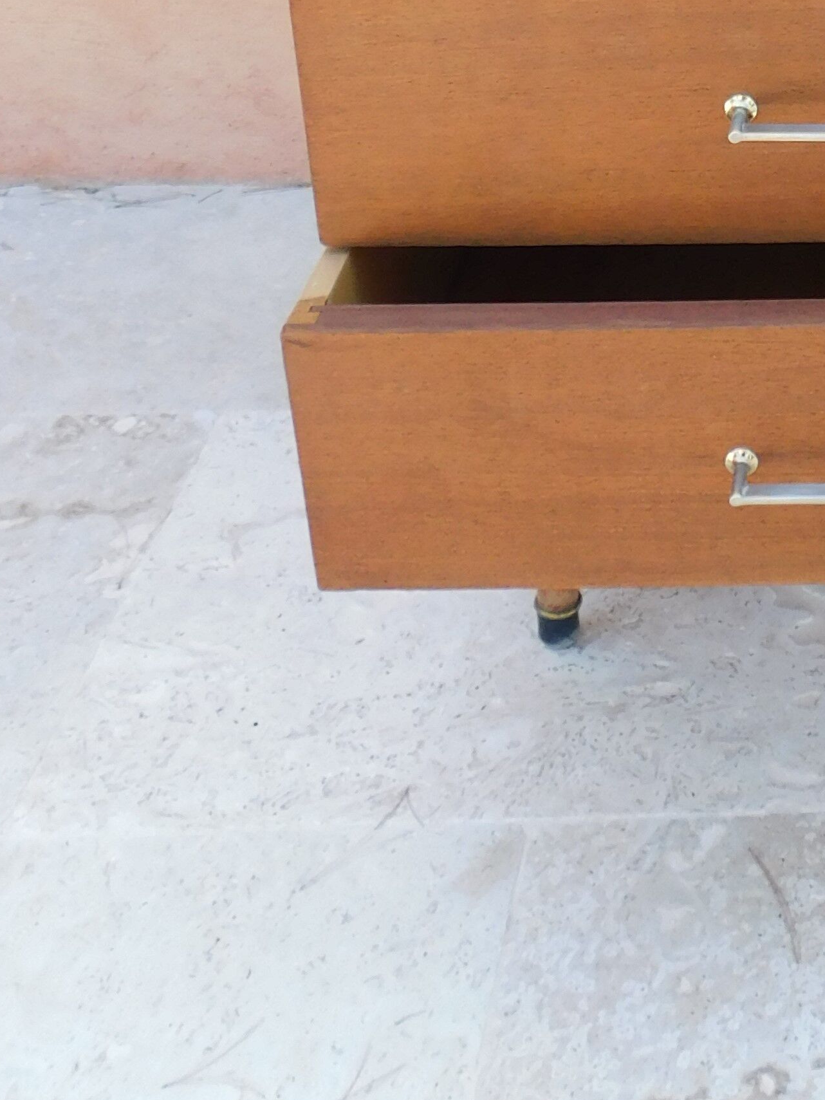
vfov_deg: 27.7
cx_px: 1015
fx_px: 1970
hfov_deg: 21.8
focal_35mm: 62
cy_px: -189
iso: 125
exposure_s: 1/160
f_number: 3
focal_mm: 4
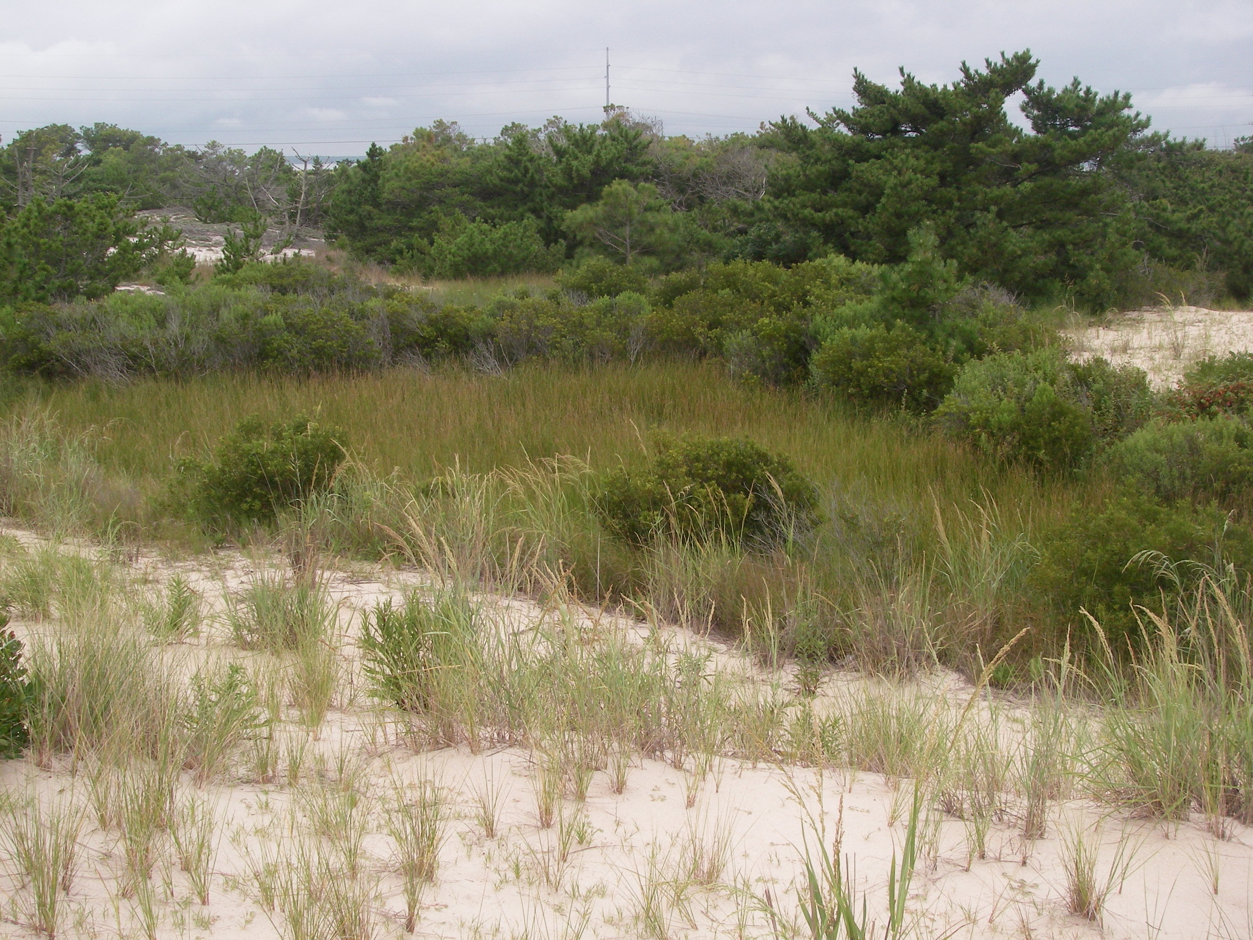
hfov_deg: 49.0
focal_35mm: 38
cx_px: 626
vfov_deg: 37.7
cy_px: 470
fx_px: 1375
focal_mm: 6.3
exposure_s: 1/250
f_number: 6.6
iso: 64
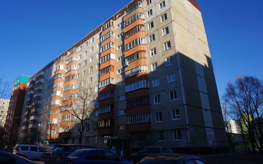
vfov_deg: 45.9
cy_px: 69
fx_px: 194
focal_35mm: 27
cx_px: 118
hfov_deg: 68.2
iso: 100
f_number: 13
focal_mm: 16
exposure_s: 1/100
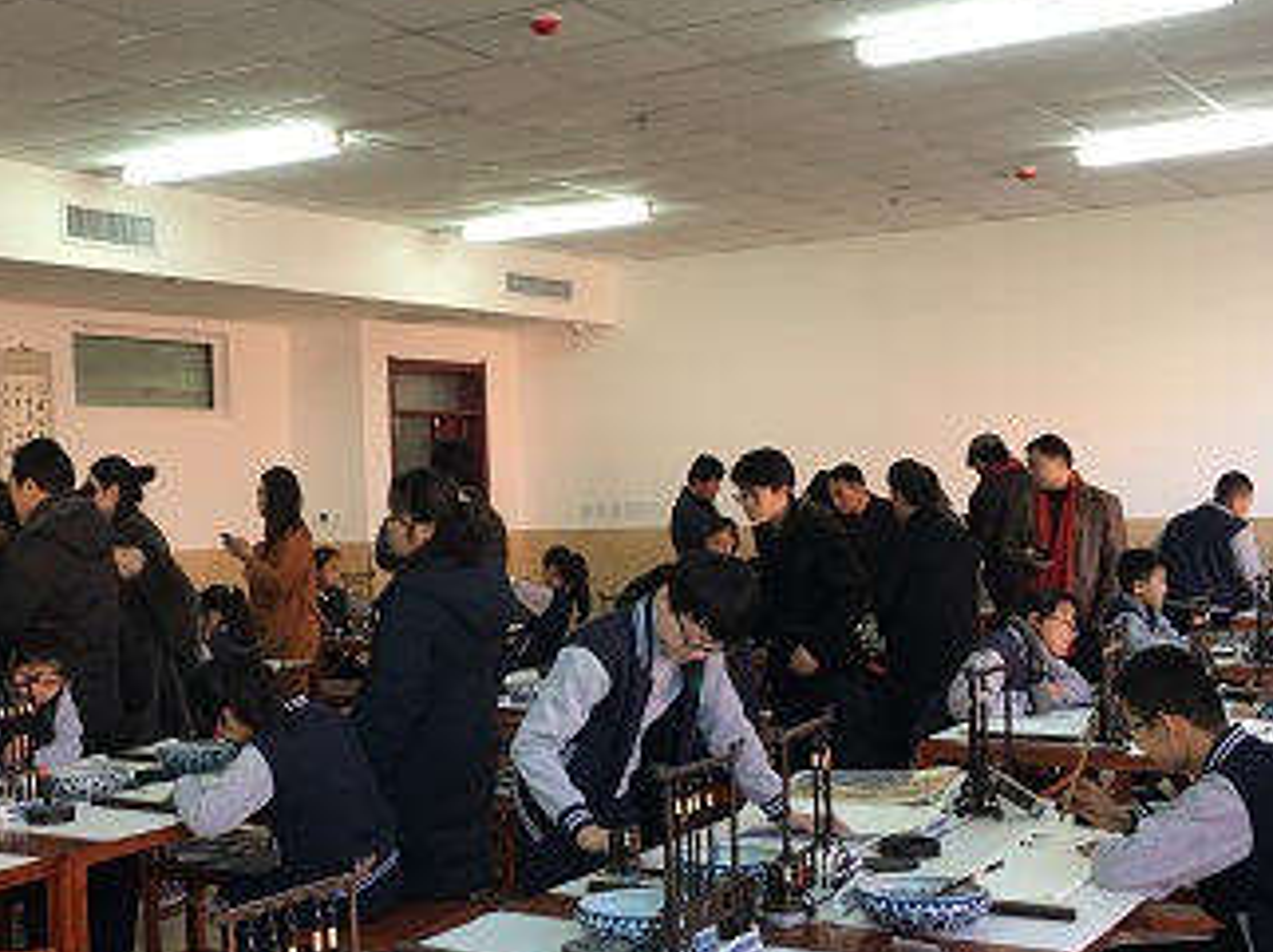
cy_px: 573
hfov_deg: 37.5
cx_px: 362
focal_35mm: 50
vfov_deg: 29.0
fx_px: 1837
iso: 32
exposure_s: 1/33
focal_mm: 4.15
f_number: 2.2
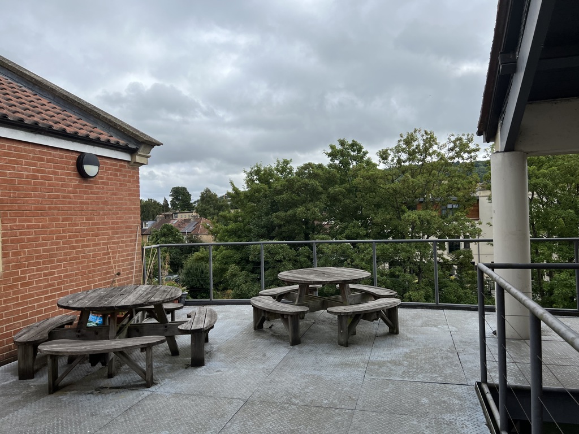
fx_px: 435
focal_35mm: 26
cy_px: 217
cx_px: 290
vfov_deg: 53.1
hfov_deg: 67.3
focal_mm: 5.7
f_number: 1.5
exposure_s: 1/4444
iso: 50
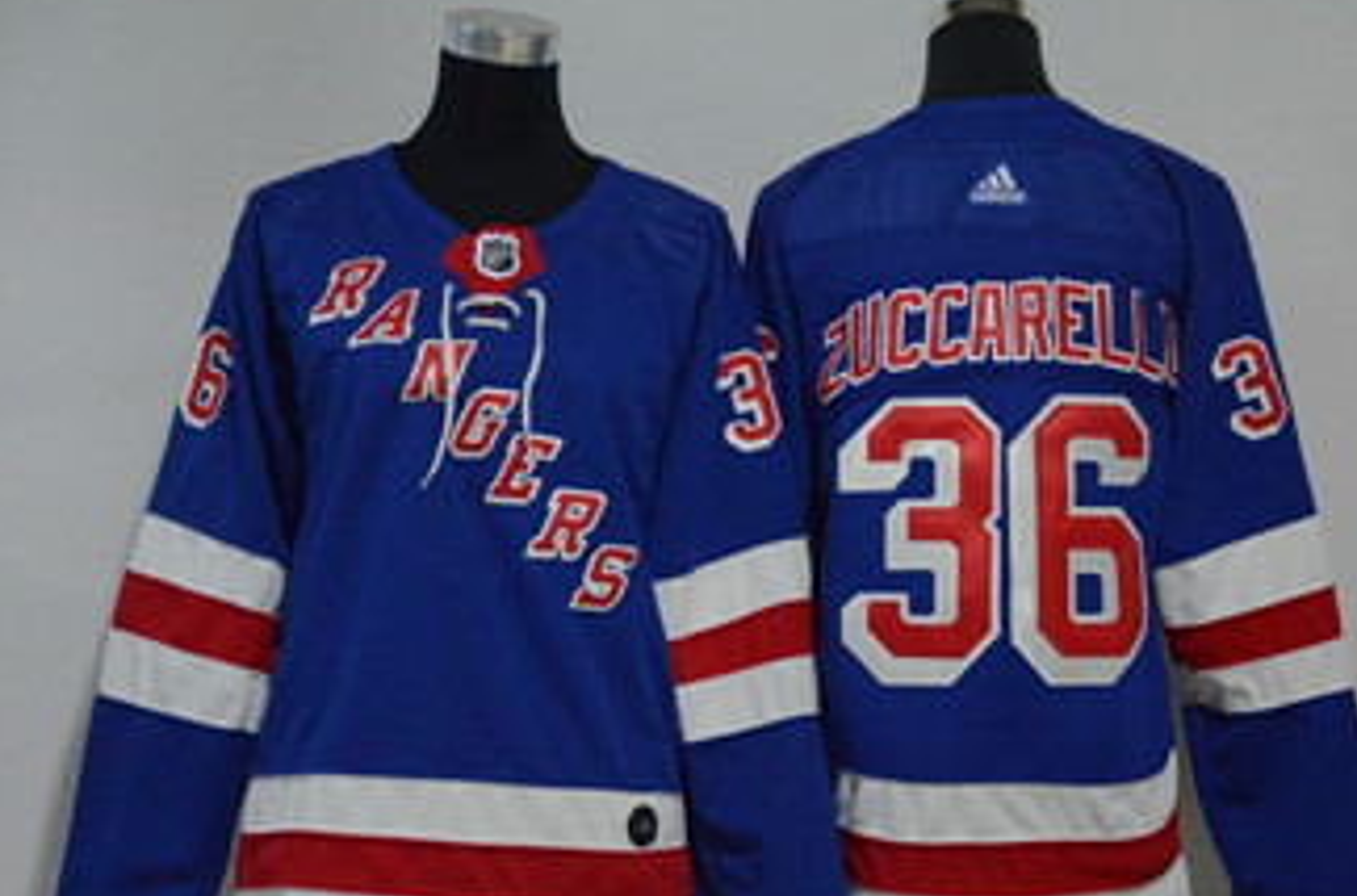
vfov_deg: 15.3
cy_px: 492
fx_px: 3345
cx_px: 729
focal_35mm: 89
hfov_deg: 22.9
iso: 4000
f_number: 4.5
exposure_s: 1/80
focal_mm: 48
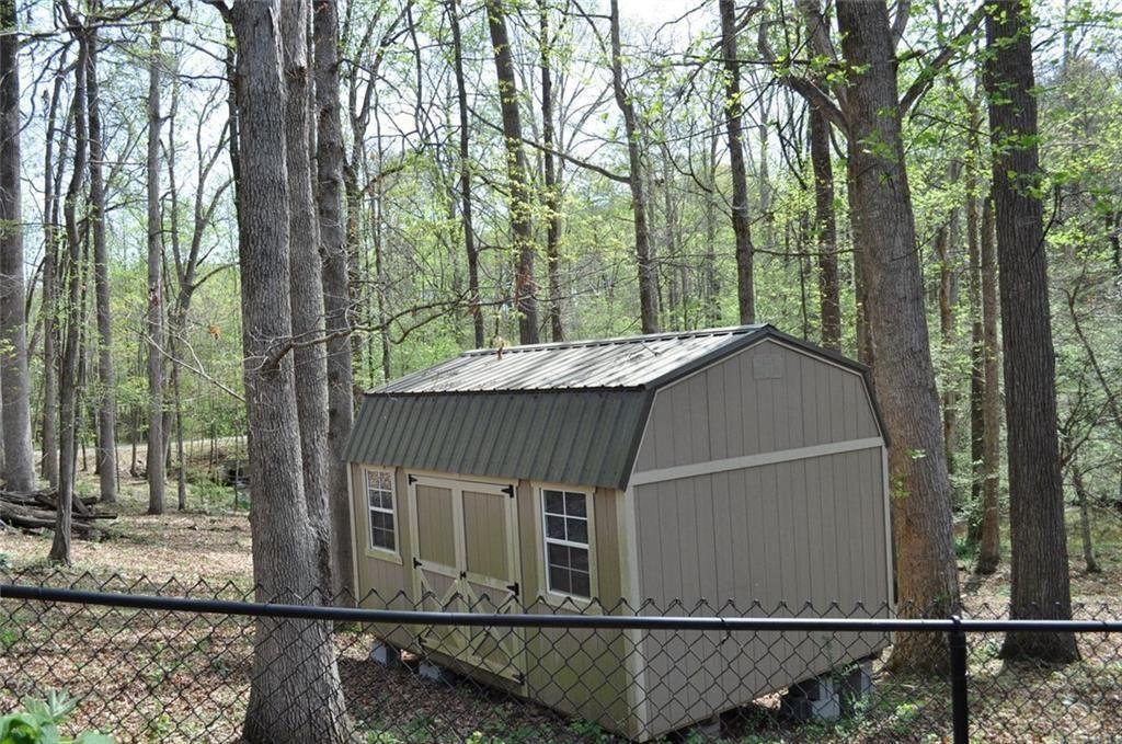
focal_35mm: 30
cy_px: 372
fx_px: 933
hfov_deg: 62.0
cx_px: 561
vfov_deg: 43.5
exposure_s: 1/200
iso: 200
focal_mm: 20
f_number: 7.1
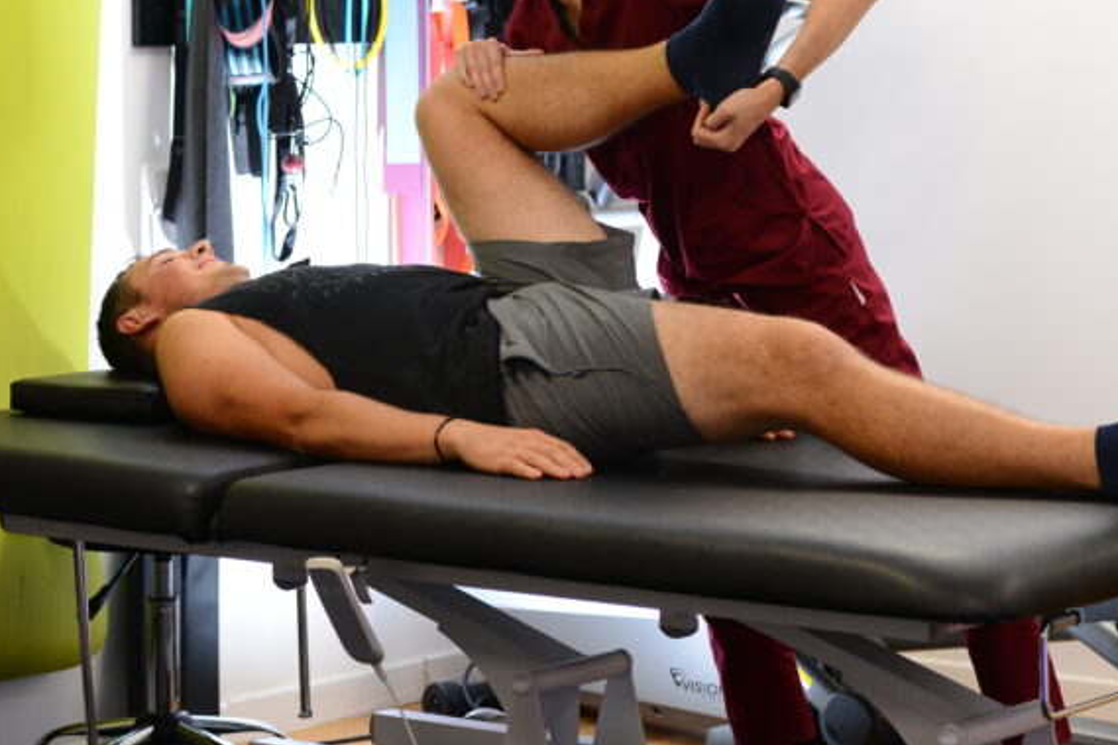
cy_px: 99
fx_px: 3912
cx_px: 607
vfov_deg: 10.8
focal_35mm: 126
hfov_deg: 16.3
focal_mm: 70
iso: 800
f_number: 3.5
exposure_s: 1/125
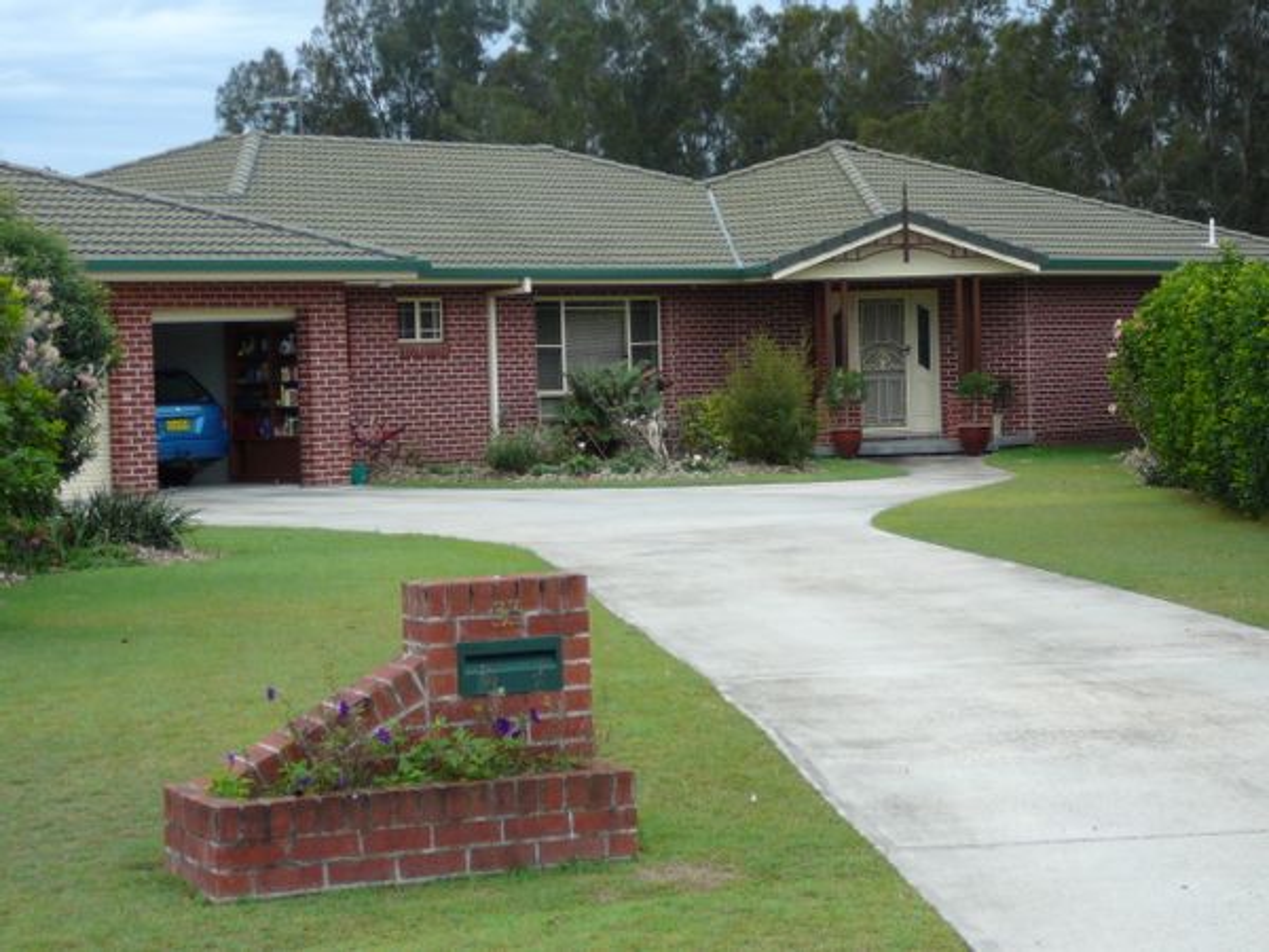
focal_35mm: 82
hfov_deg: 23.8
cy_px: 476
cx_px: 634
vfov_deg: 18.0
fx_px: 3006
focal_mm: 12.2
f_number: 3.8
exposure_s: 1/250
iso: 80
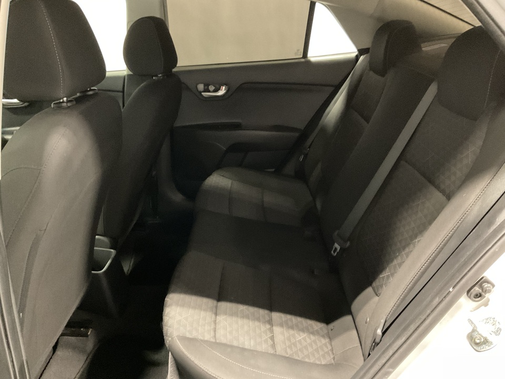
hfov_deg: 61.7
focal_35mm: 29
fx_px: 423
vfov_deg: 48.2
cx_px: 252
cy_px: 190
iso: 500
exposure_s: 1/20
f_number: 1.8
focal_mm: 3
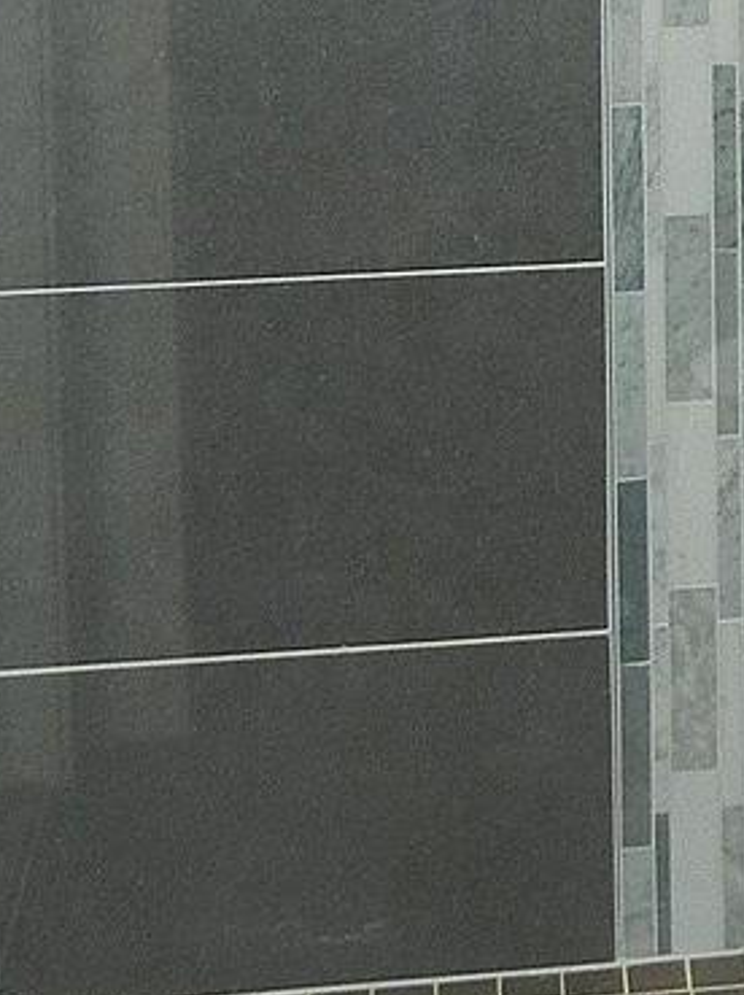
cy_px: -499
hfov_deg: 11.5
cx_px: 1035
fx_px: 3588
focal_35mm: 125
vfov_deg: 14.7
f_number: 3.5
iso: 200
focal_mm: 5.4
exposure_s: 1/30
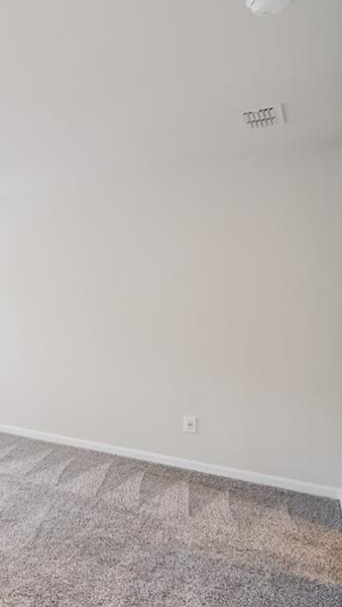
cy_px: 318
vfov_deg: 67.9
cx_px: -124
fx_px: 451
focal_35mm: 28
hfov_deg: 30.6
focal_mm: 16
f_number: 8
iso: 400
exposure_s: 1/8
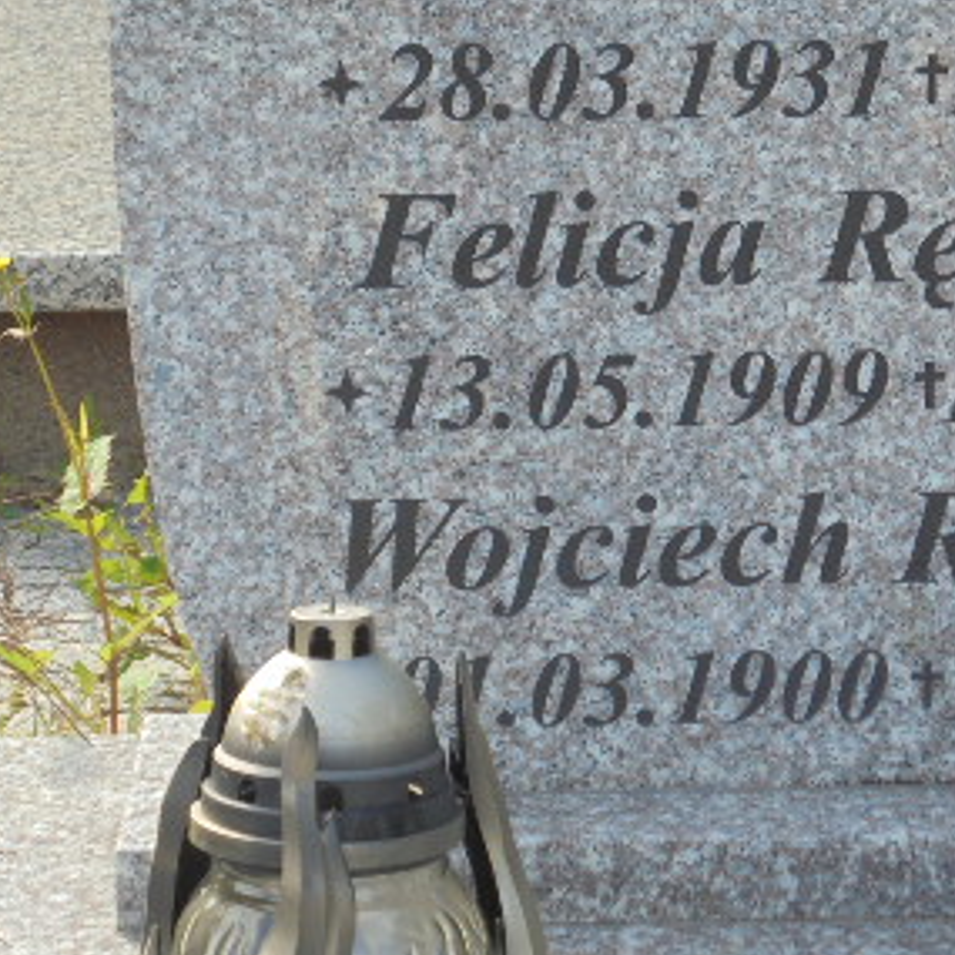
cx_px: 757
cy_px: 231
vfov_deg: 12.0
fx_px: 4526
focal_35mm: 145
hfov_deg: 12.0
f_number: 6.1
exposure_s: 1/80
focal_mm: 13.1
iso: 100
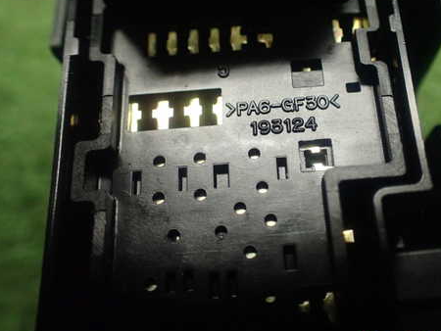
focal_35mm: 40
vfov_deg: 35.9
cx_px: 289
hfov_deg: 46.1
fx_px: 510
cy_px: 135
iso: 800
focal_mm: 5.4
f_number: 2.3
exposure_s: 1/125
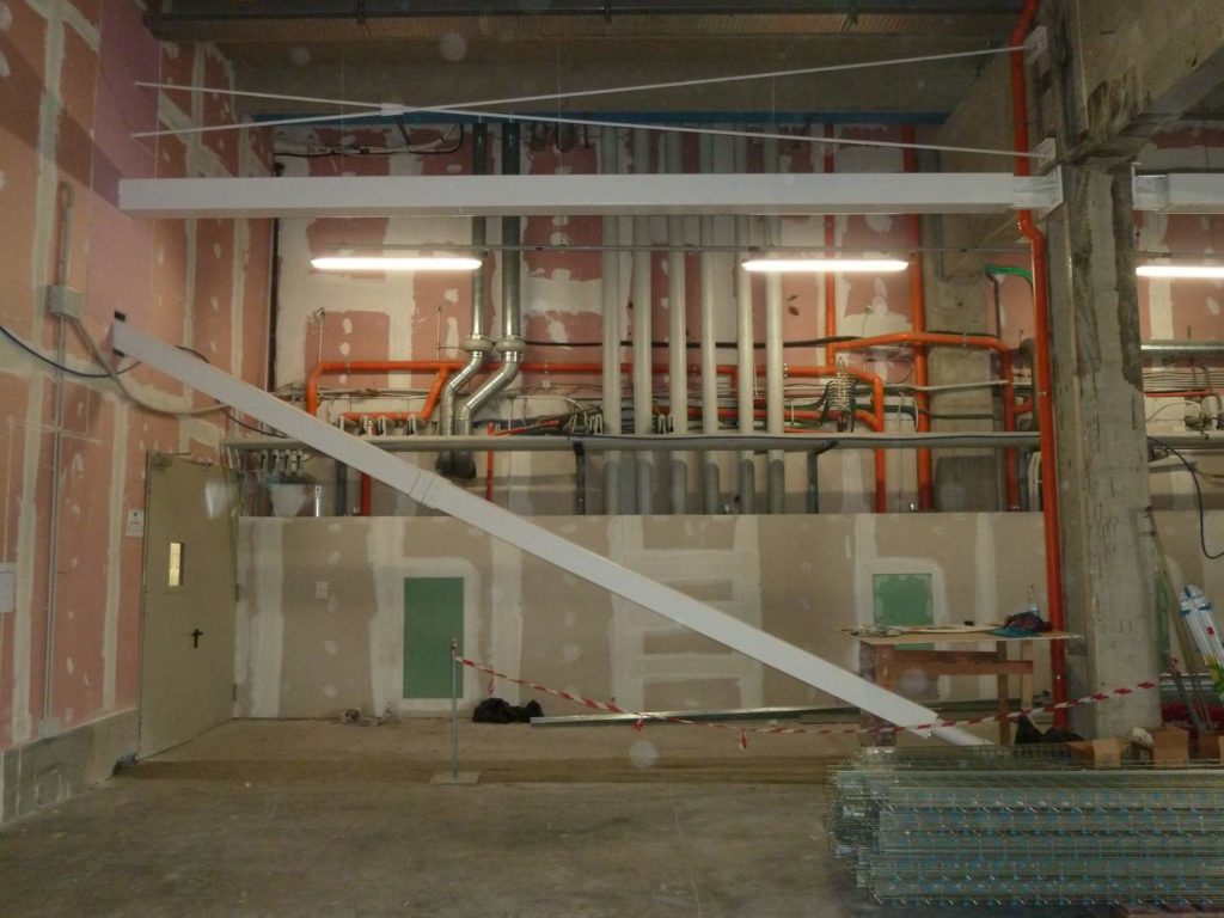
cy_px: 459
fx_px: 1025
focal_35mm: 29
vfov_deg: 48.2
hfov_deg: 61.7
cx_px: 612
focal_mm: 4.7
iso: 400
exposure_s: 1/30
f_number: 3.4
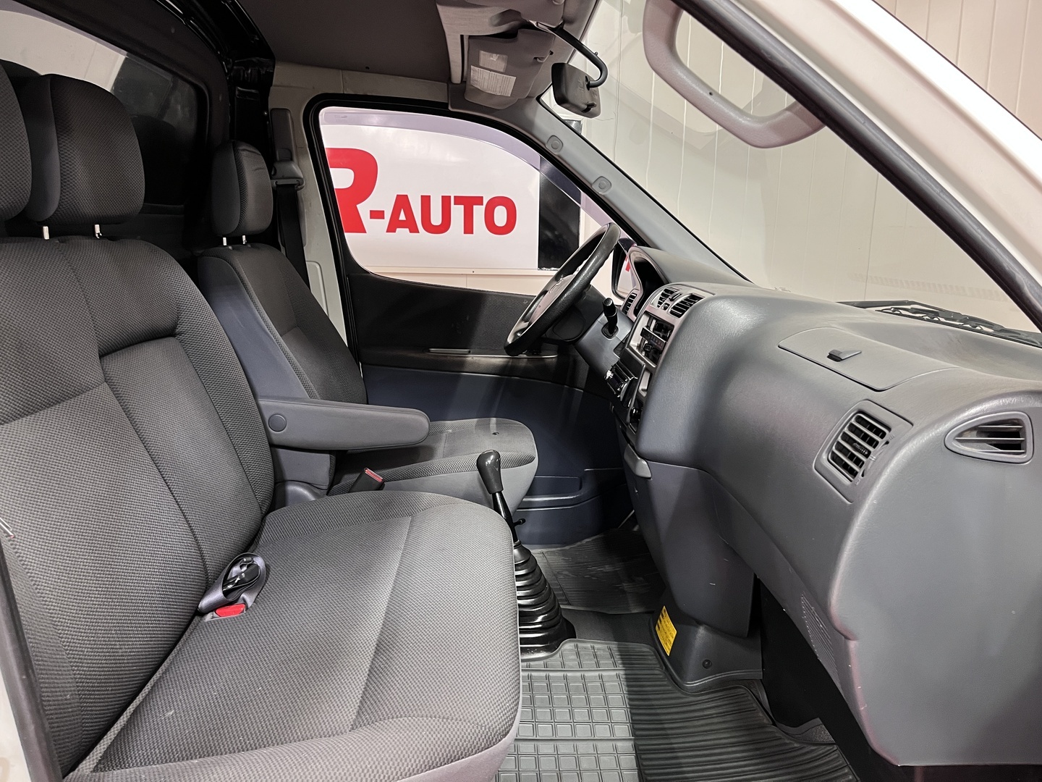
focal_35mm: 26
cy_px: 391
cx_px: 521
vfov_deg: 53.1
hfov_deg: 67.3
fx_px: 783
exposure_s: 1/50
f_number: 1.6
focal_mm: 5.1
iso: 200
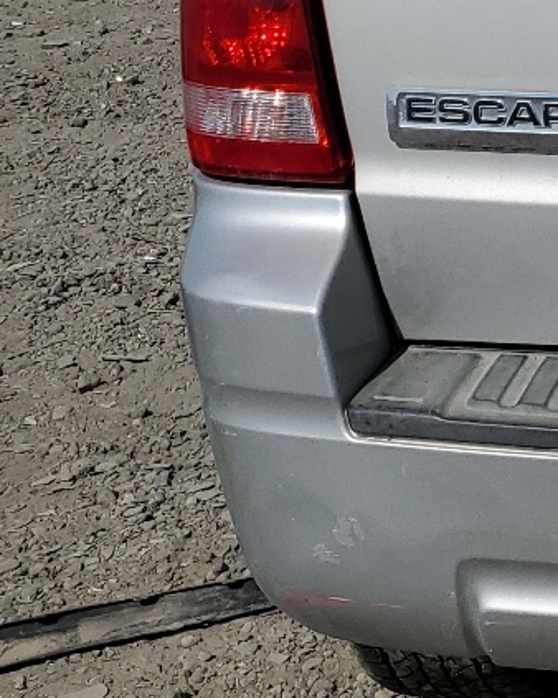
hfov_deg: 13.4
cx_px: 1174
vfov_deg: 19.9
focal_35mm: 96
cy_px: 205
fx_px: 1983
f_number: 1.5
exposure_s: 1/10000
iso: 50
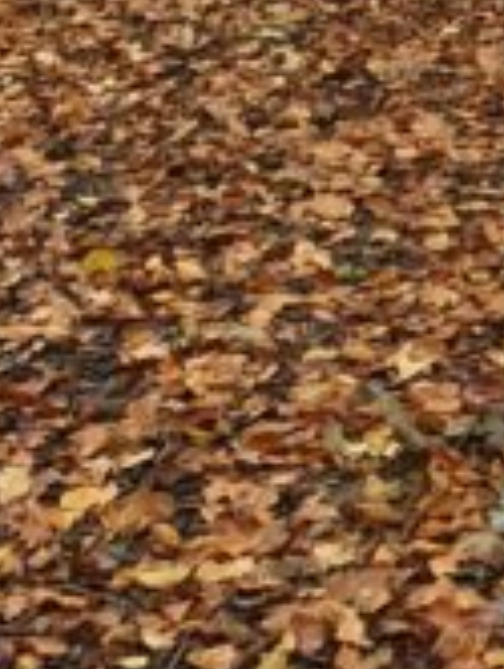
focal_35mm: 160
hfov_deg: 9.1
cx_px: 758
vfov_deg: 10.8
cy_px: -826
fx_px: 3098
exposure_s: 1/50
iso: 250
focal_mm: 4.32
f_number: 1.5
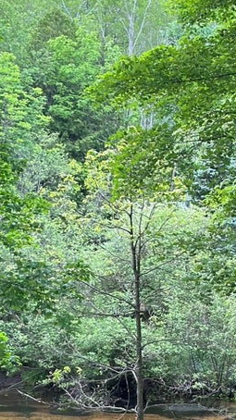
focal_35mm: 118
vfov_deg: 18.1
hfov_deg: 10.2
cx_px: 235
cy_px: 255
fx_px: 1314
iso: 160
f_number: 1.78
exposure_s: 1/60
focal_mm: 6.86
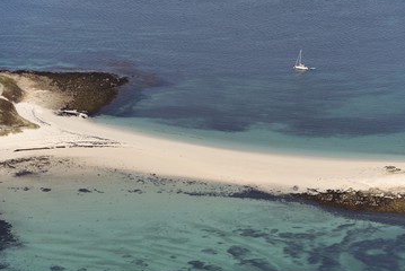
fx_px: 2105
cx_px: 217
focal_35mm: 187
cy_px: 134
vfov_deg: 7.4
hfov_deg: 11.0
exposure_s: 1/1000
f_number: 6.3
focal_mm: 160
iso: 400
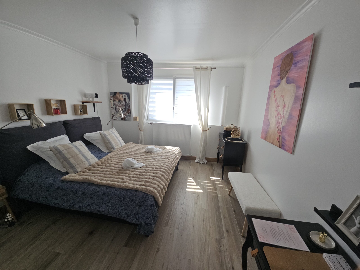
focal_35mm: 13
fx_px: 135
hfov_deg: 106.2
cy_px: 135
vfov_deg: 89.9
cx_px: 180
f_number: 2.2
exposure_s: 1/166
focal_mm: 2.2
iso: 50
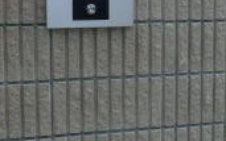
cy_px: 26
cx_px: 274
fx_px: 585
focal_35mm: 95
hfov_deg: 20.4
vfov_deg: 13.7
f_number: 3.2
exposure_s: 1/200
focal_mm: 4.3
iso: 80
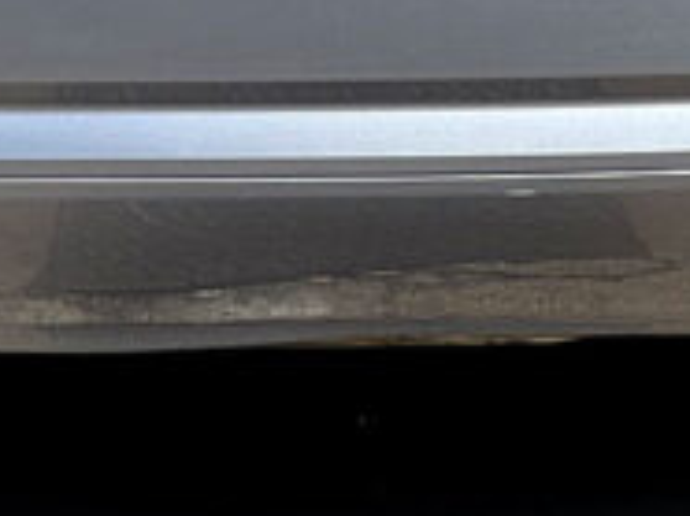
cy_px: -412
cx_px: 119
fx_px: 6609
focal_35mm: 332
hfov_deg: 6.0
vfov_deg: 4.4
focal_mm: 9
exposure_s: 1/867
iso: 32
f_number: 2.8
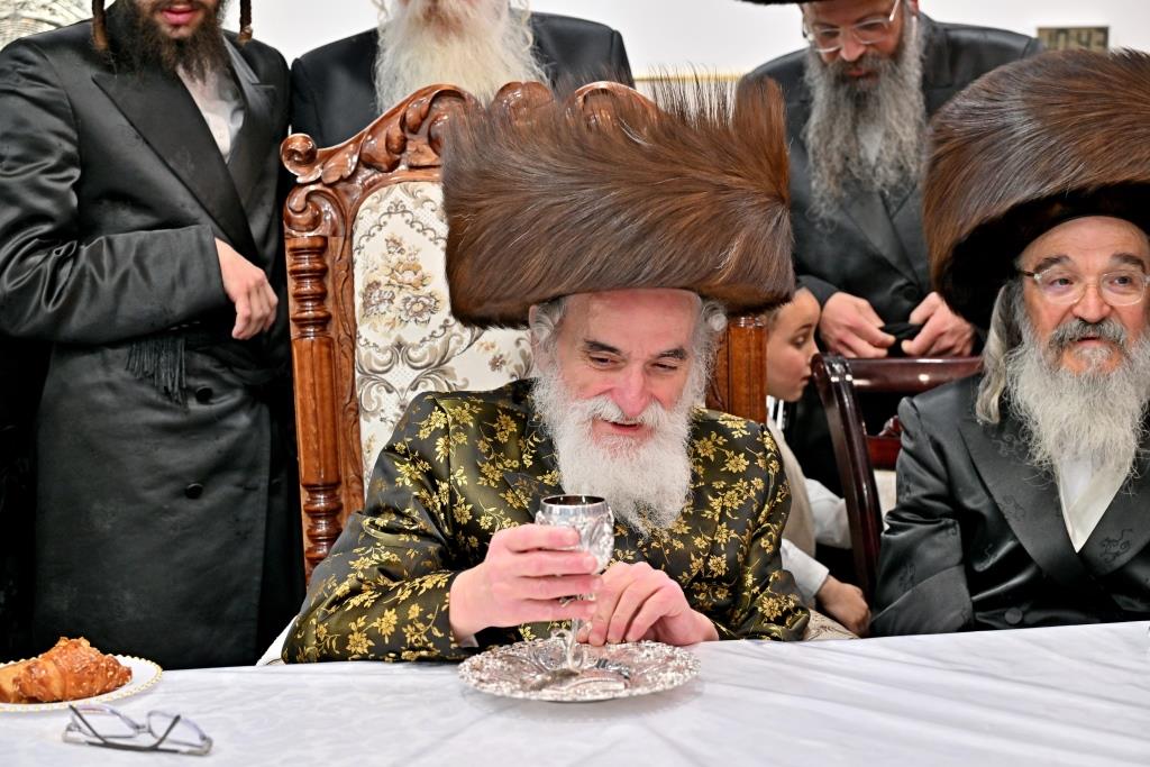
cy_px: 384
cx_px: 575
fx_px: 1661
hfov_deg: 38.2
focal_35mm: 52
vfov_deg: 26.0
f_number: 4
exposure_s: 1/200
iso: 640
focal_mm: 52
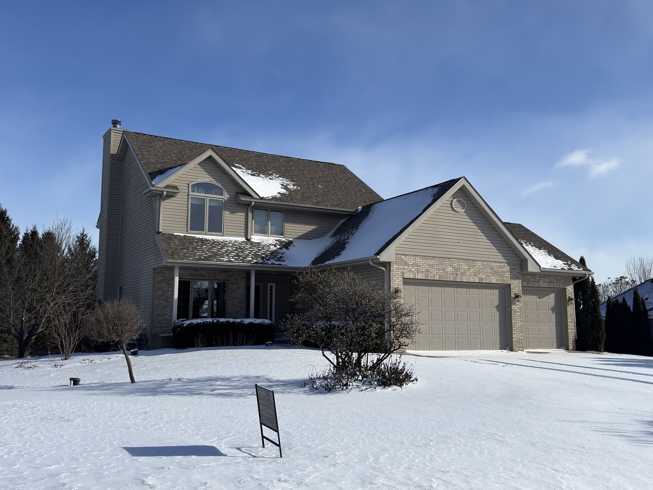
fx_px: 660
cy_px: 245
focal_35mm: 35
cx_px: 326
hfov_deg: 52.6
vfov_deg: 40.7
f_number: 1.78
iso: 100
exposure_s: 1/11628
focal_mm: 6.76
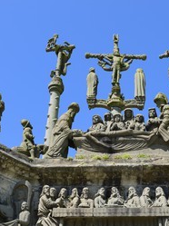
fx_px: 509
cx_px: 117
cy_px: 126
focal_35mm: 78
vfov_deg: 25.0
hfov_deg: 18.8
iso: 200
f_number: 7.1
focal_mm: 48
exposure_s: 1/400
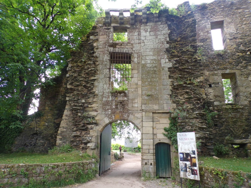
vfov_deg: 56.8
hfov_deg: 71.6
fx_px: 174
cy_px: 94
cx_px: 126
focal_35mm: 24
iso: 80
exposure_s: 1/34
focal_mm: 4.3
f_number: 4.3
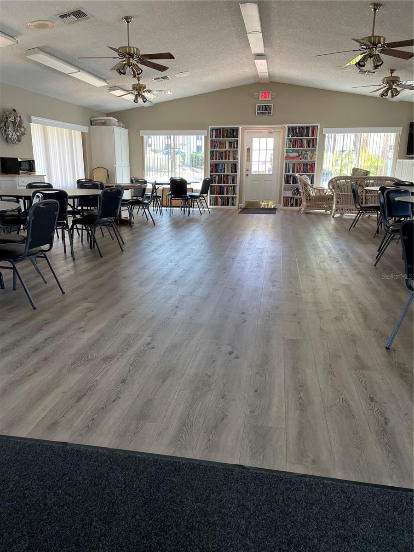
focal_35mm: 26
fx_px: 415
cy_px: 276
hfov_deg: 53.1
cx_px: 207
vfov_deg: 67.3
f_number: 1.6
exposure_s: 1/102
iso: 125
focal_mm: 4.2
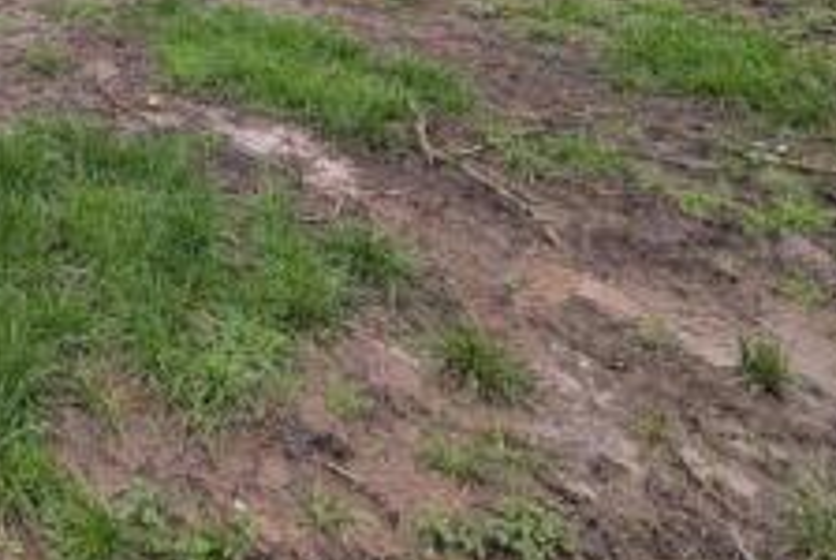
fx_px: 814
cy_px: -245
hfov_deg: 37.8
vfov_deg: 27.9
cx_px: -205
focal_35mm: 35
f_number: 2.2
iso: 49
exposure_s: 1/76.3
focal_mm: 1.95
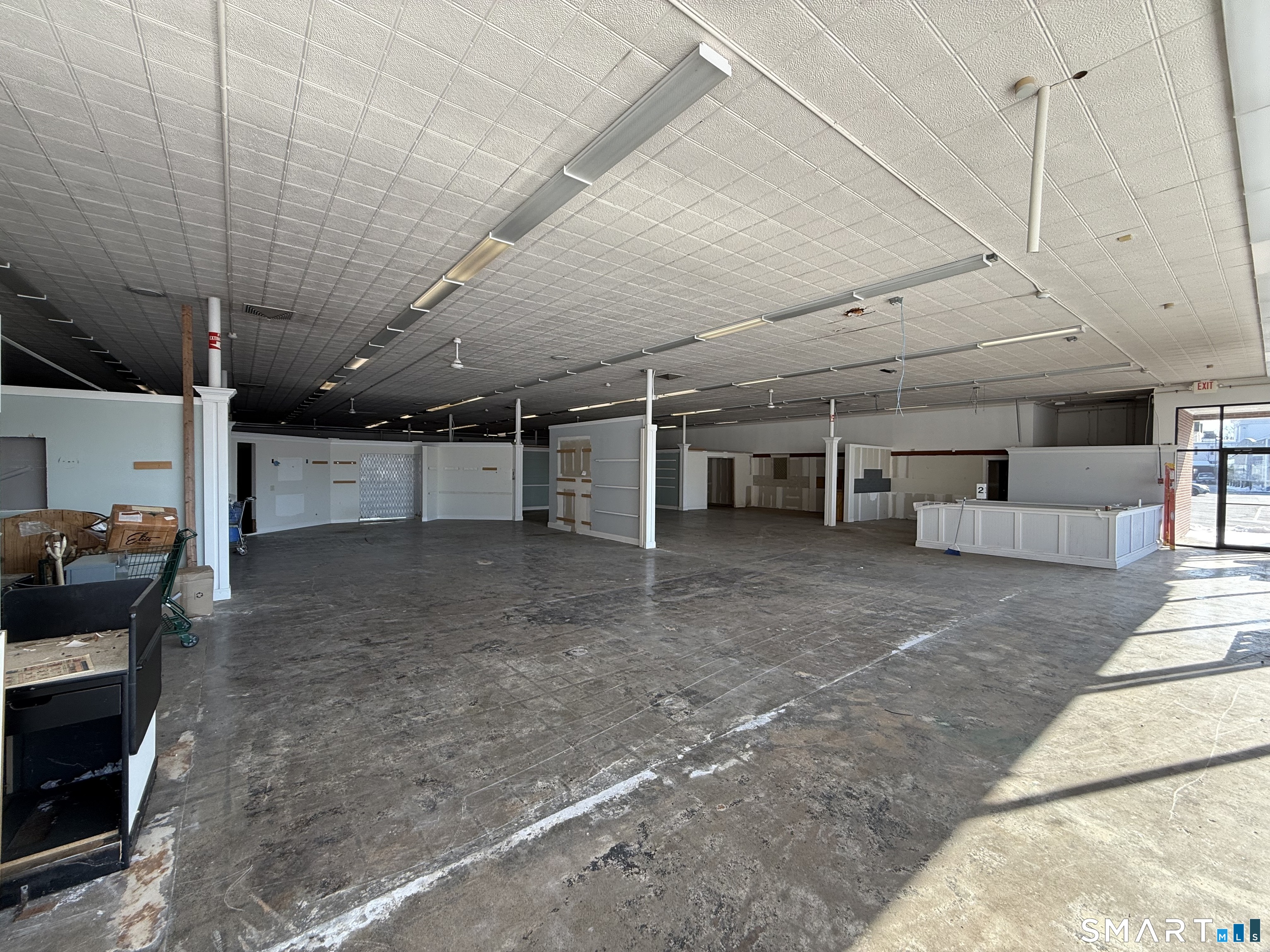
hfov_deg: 102.1
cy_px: 476
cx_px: 635
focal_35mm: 14
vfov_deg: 85.7
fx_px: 514
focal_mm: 2.22
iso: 50
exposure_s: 1/132
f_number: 2.2
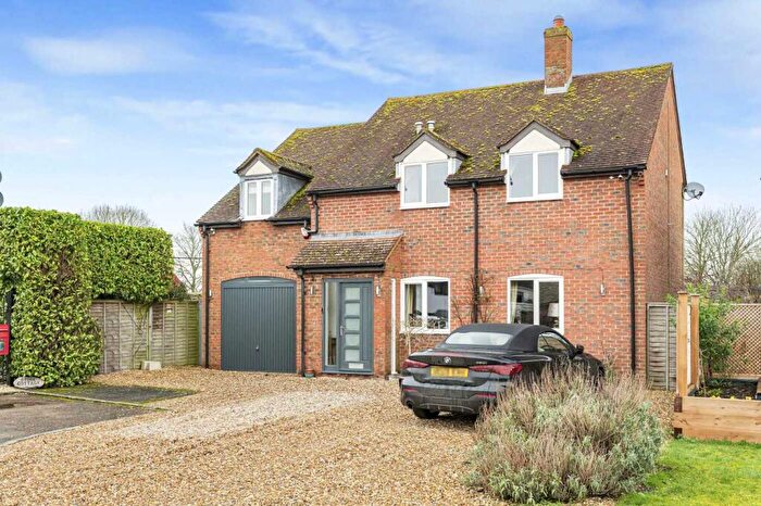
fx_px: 739
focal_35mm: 35
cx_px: 380
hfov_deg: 54.5
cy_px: 253
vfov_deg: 37.8
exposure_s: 1/125
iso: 2000
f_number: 8
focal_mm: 35
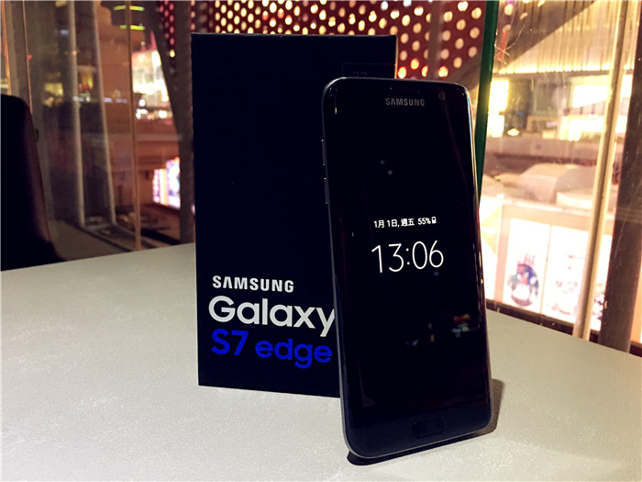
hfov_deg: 61.7
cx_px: 321
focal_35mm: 29
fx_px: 538
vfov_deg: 48.2
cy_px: 241
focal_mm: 4.15
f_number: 2.2
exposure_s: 1/8
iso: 125
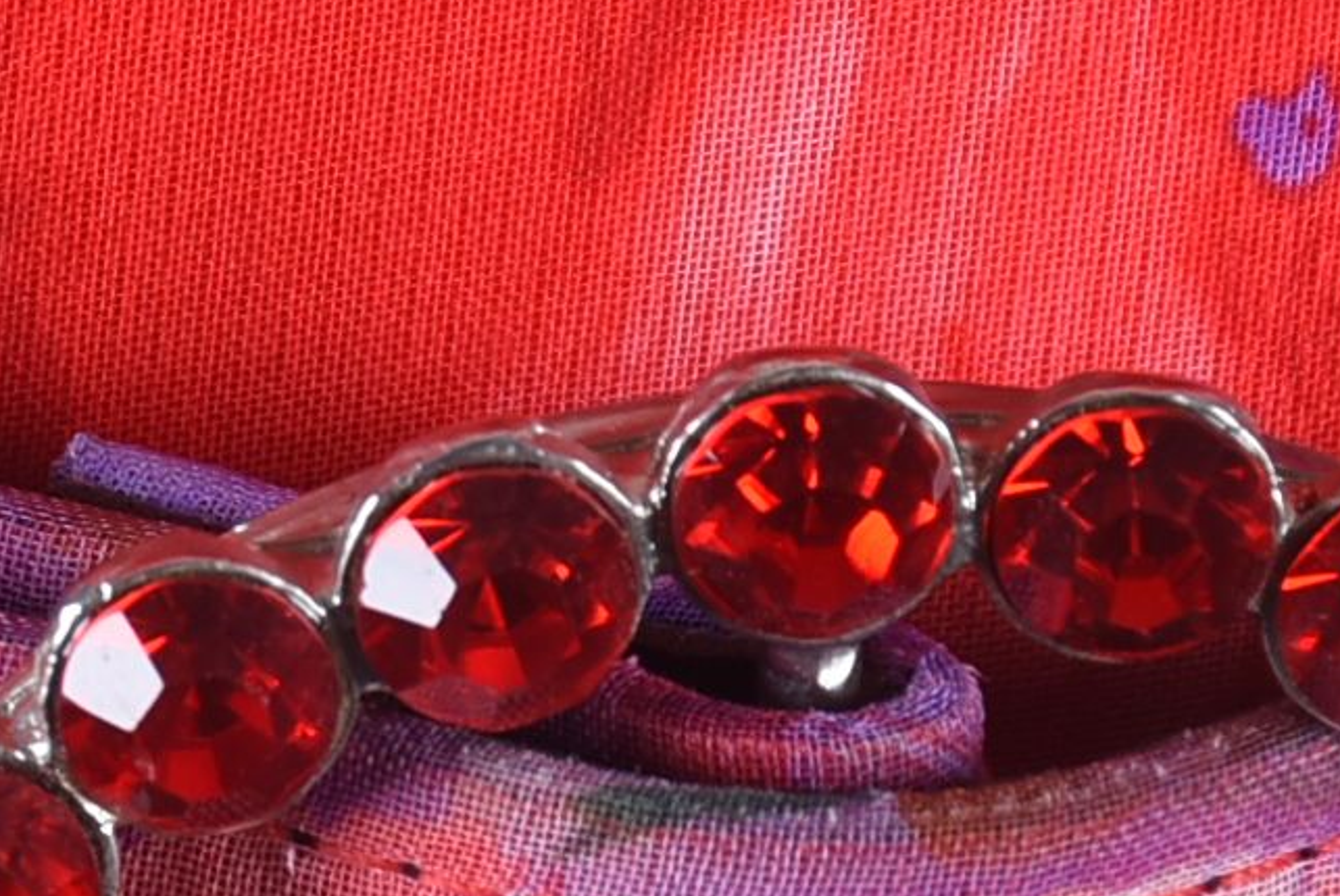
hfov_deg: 2.1
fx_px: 36398
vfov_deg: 1.4
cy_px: 736
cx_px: -119
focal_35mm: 977
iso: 200
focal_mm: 140
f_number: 11
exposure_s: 1/200
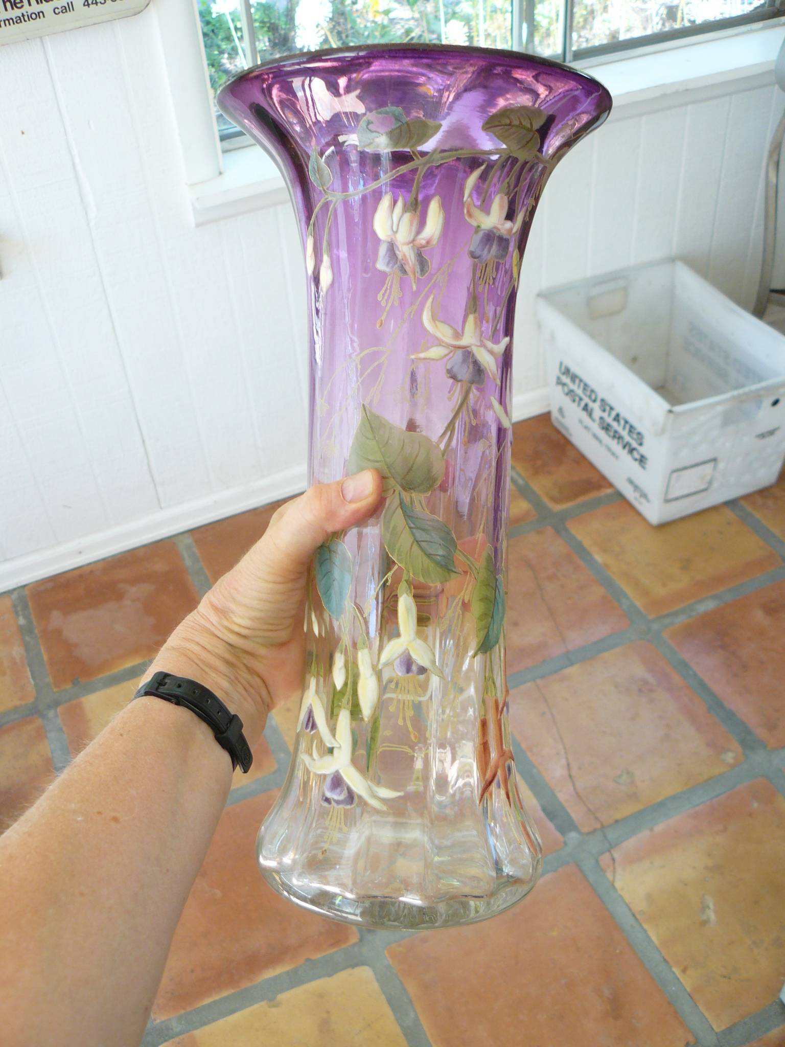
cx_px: 392
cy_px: 524
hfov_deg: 39.7
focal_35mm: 36
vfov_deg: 51.4
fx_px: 1089
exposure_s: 1/30
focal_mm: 6
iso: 100
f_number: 2.8
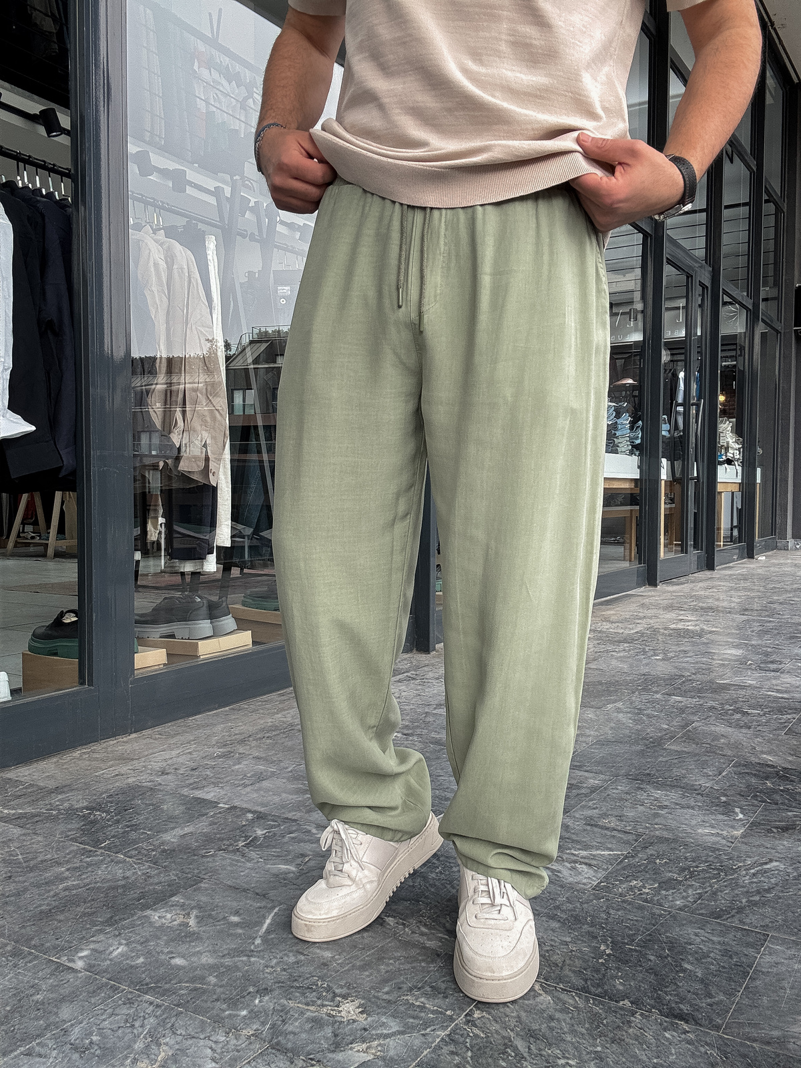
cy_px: 534
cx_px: 400
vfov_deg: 60.0
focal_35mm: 30
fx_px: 926
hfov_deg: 46.8
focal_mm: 2.69
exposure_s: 1/120
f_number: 1.9
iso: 25
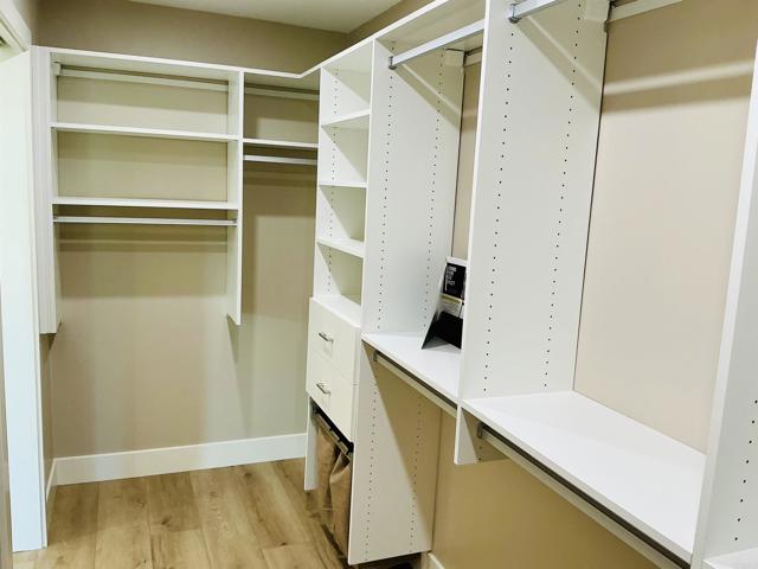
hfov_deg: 63.4
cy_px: 284
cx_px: 379
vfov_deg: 49.7
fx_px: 613
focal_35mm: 28
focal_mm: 3
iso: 64
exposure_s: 1/60
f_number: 1.8
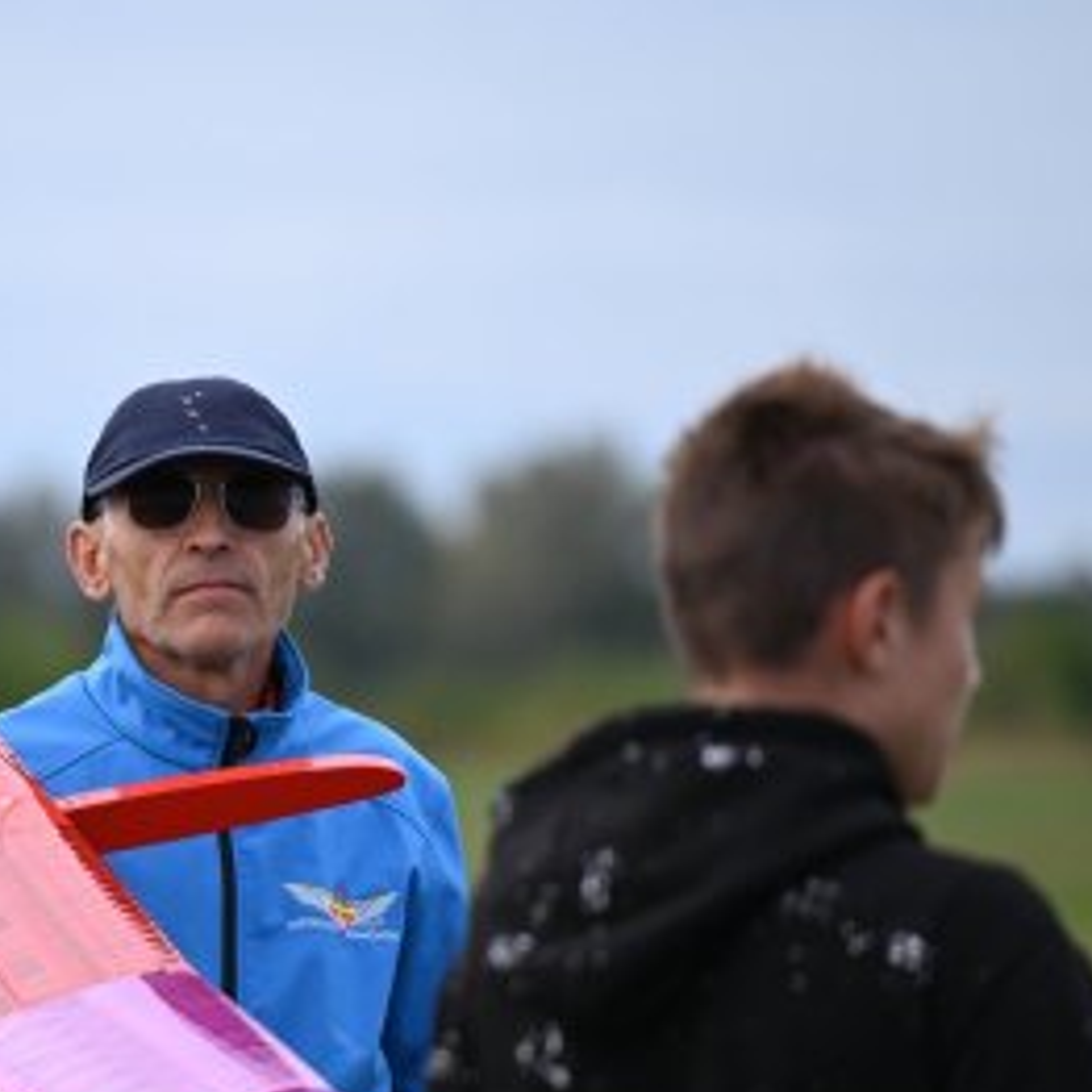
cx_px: 148
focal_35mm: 549
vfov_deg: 3.2
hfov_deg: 3.2
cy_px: 642
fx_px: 19594
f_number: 6.3
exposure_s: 1/1250
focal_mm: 340
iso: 640
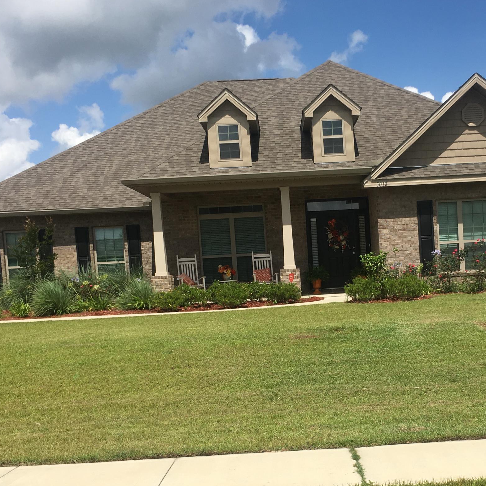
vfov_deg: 34.5
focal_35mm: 49
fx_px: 778
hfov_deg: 34.3
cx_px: 331
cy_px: 311
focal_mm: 4.15
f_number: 2.2
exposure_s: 1/2653
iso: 25
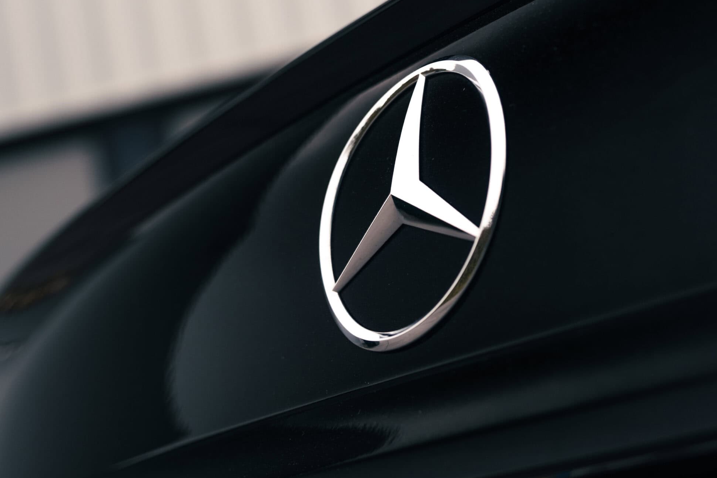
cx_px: 379
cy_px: 201
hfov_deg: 27.3
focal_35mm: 74
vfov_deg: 18.4
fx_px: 1474
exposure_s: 1/200
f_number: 4
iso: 320
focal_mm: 37.6
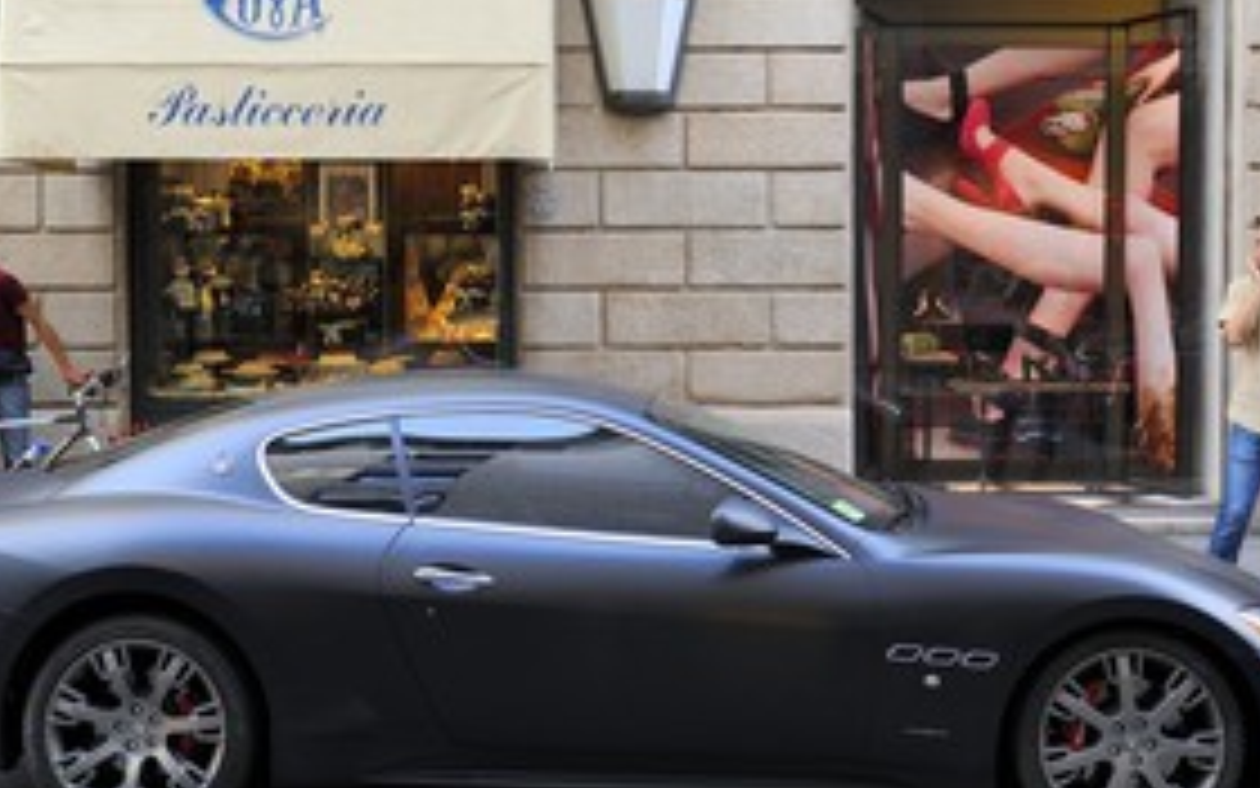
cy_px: 302
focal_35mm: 55
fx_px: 1889
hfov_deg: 36.9
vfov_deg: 23.5
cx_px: 608
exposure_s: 1/80
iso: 800
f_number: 5.6
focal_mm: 36
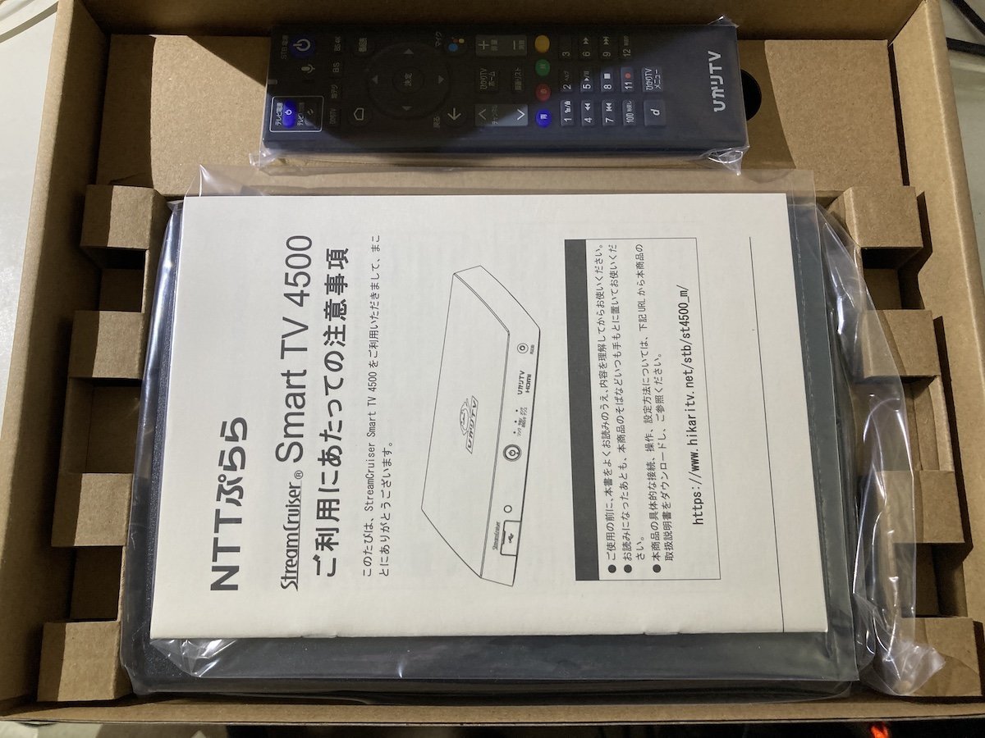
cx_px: 492
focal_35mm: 28
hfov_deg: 63.4
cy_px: 369
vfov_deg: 49.7
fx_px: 797
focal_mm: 3.99
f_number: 1.8
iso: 125
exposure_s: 1/49
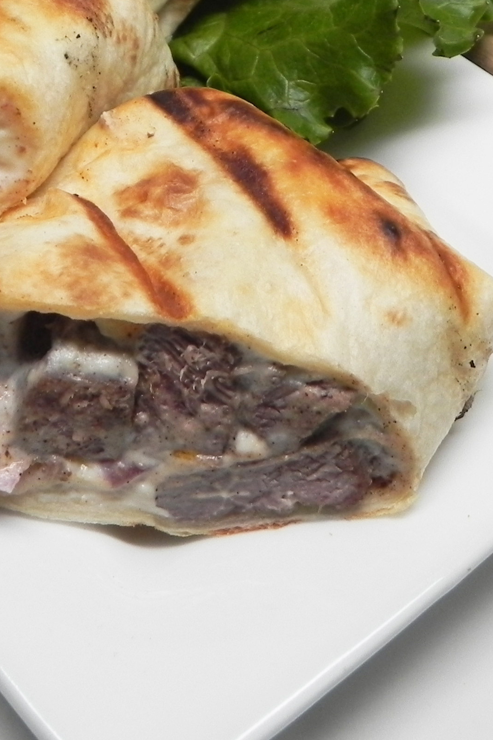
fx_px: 1418
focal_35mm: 69
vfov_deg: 28.7
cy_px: 166
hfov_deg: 19.5
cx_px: 95
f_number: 2.8
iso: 160
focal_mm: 5.2
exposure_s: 1/53.3
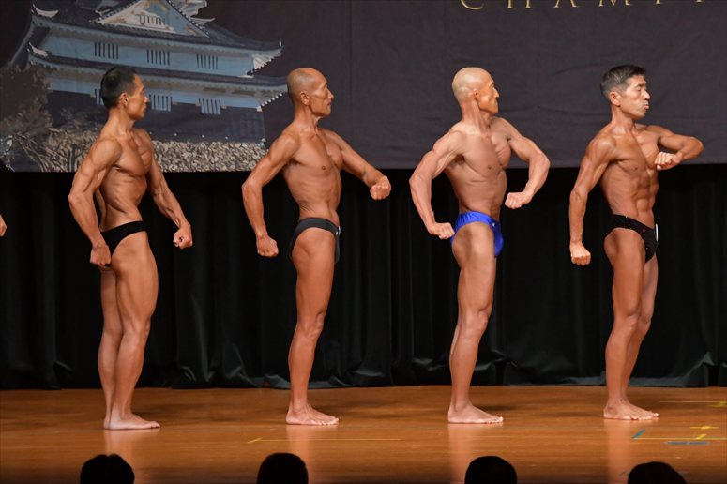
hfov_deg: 8.1
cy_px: 242
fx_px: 5147
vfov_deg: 5.4
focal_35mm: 255
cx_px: 364
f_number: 5.6
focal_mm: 170
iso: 5000
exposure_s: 1/400
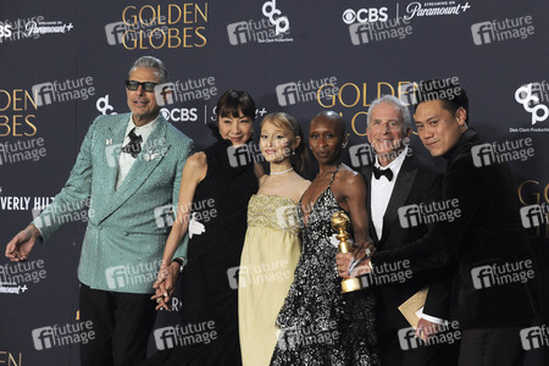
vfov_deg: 17.5
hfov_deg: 26.0
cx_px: 274
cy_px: 183
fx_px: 1189
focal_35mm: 78
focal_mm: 78
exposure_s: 1/200
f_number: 5.3
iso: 2500
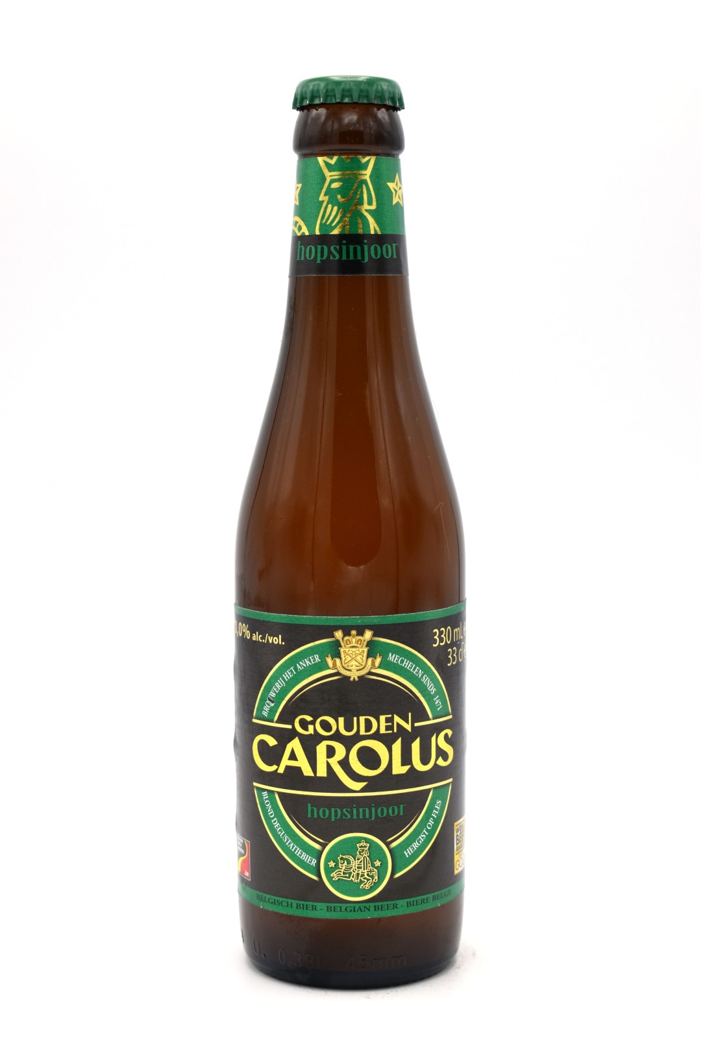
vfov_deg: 29.2
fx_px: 2015
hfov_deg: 19.7
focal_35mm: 69
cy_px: 526
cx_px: 350
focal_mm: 46
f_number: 6.3
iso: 200
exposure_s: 1/250
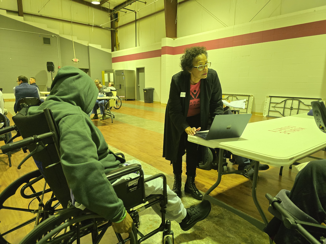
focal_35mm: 23
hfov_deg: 73.9
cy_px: 122
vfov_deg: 58.9
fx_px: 217
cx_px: 163
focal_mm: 6.3
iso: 800
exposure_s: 1/120
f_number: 1.7
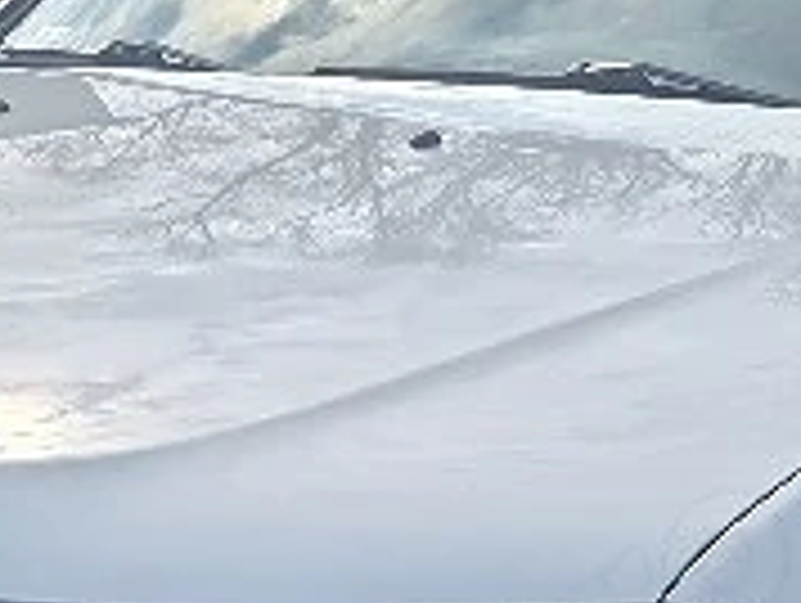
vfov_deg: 11.1
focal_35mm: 129
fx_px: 2989
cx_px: 603
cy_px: 882
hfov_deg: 15.2
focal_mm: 5.4
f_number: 1.8
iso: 32
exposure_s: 1/3333
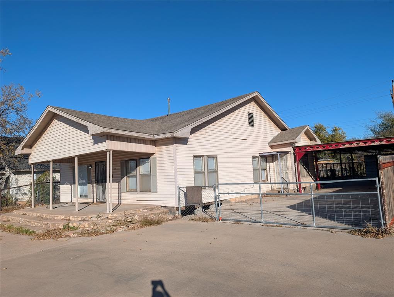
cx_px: 197
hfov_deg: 71.5
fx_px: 274
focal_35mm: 24
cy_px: 148
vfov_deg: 56.9
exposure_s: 1/2320
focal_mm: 6.9
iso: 24
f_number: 1.68
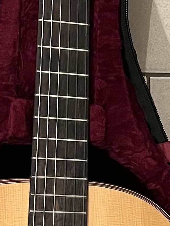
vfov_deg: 14.2
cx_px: 230
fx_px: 904
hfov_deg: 10.5
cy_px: 204
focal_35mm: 138
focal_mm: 5.1
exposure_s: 1/50
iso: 500
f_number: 1.6
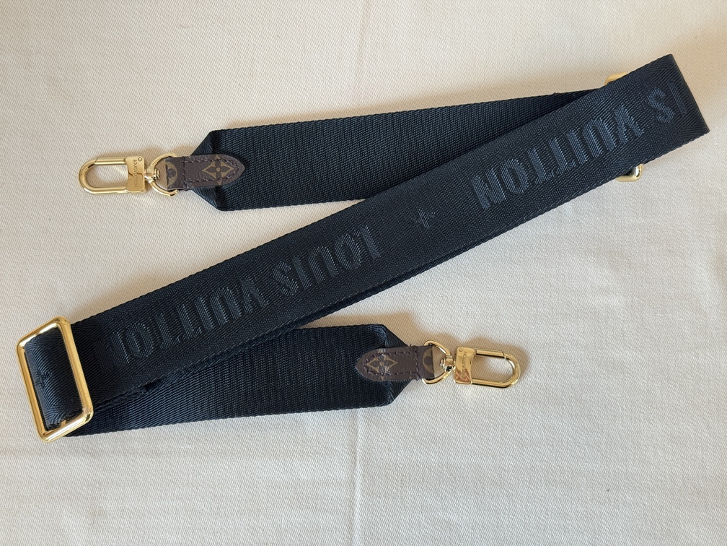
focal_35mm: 48
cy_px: 273
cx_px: 364
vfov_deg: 30.3
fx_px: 1008
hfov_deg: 39.7
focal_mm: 6.76
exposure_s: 1/50
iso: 100
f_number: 1.78
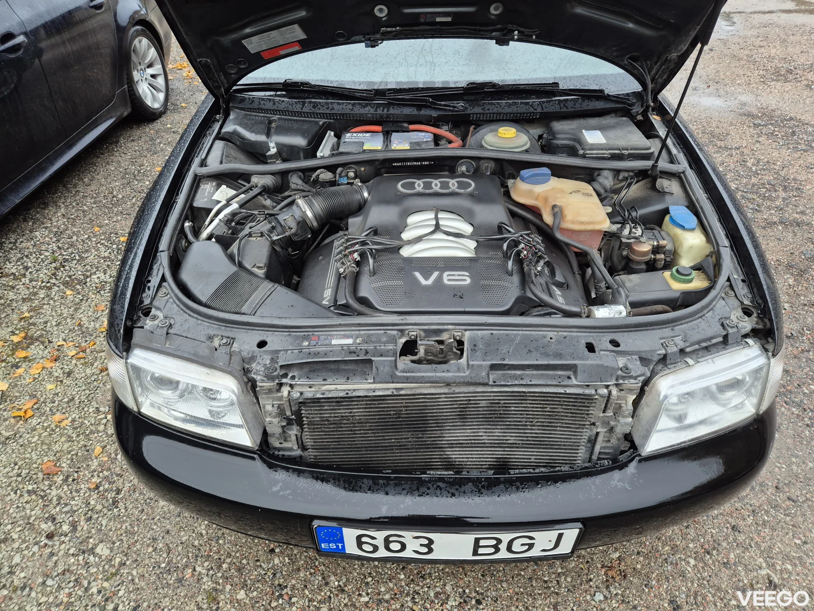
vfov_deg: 58.9
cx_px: 407
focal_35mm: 23
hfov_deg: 73.9
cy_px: 306
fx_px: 541
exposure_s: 1/100
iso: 250
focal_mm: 5.4
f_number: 1.8
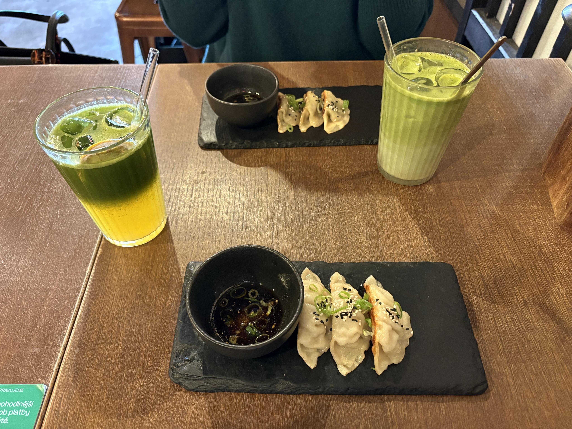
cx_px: 286
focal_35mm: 26
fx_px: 430
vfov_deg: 53.1
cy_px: 214
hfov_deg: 67.3
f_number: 1.6
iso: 640
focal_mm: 5.96
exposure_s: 1/33
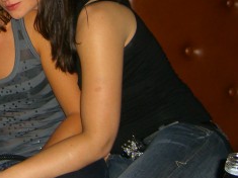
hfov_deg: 19.3
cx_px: -29
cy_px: -16
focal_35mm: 97
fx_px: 667
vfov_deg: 14.9
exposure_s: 1/60
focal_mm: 7.9
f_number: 2.8
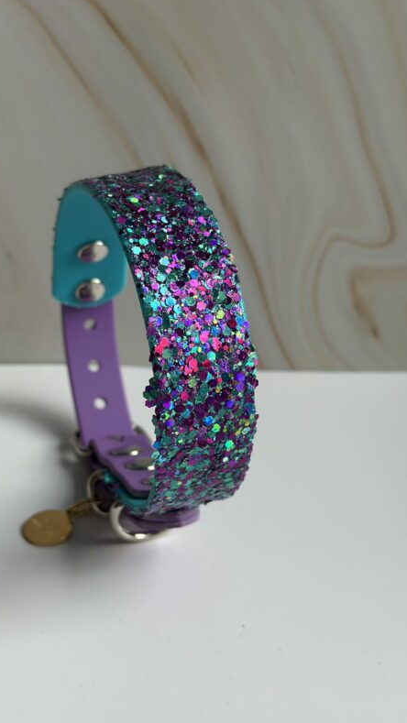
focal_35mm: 53
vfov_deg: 39.2
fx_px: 1017
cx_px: 160
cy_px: 357
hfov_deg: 22.6
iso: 80
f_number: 1.78
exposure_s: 1/216
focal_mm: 6.86
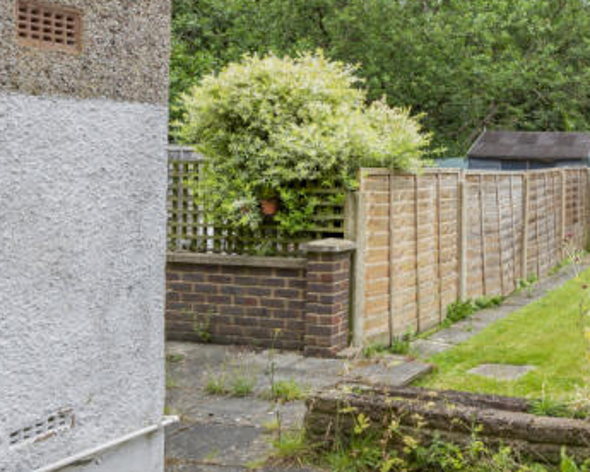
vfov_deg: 37.7
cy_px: 148
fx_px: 681
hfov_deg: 40.7
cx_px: 595
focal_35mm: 39
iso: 250
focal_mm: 14
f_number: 8
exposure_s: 1/160
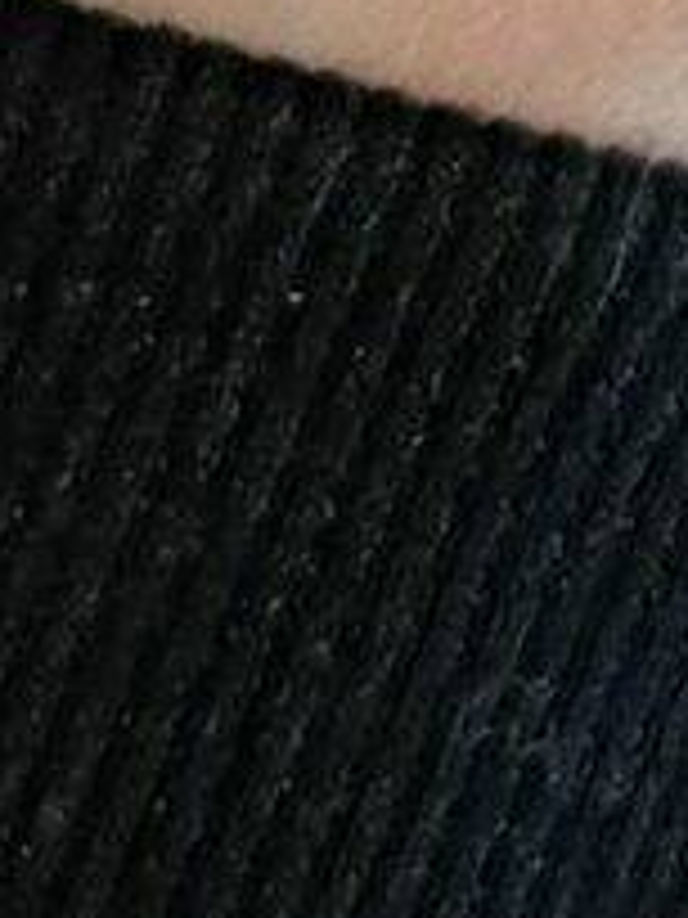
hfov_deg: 7.4
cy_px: -1534
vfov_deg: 9.1
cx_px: 1610
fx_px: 4982
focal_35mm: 188
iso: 400
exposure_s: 1/33
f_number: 1.8
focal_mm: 5.23
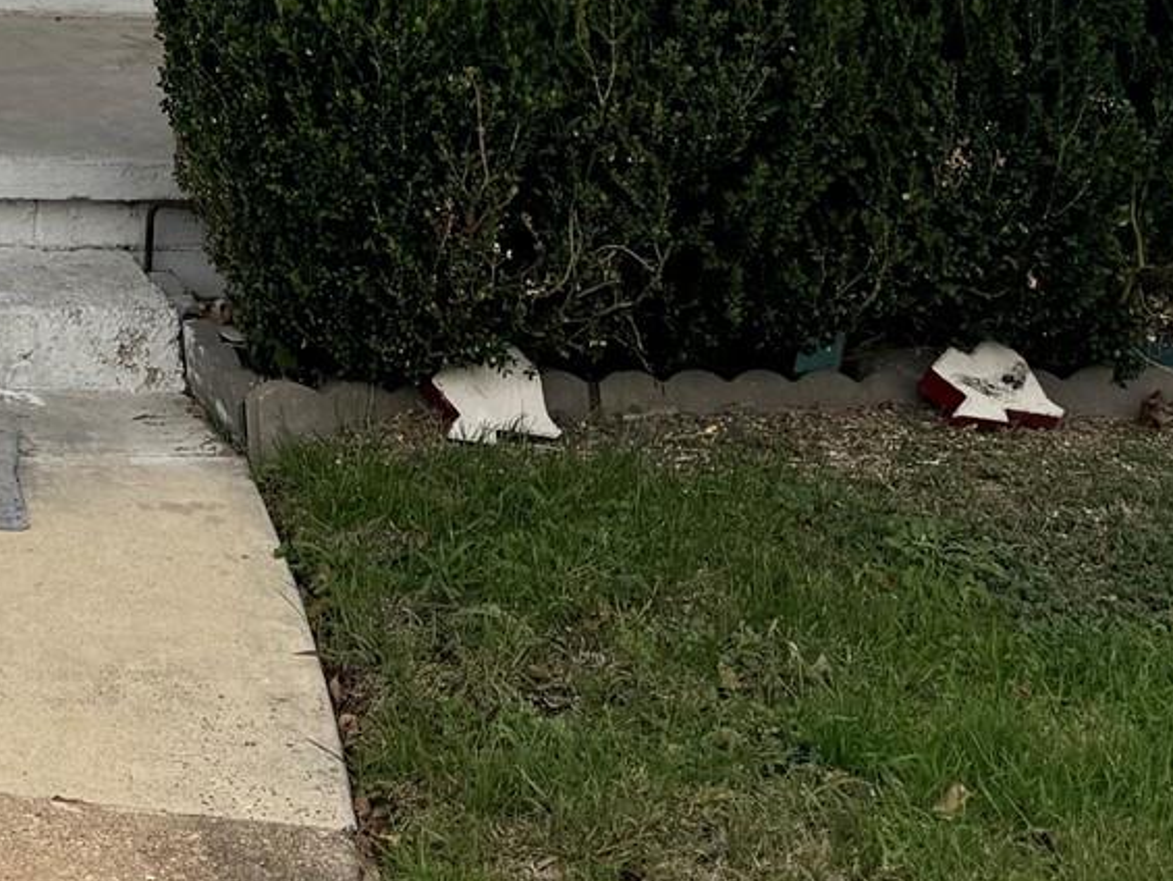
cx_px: -531
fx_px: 2949
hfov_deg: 19.8
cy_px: -532
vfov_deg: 15.4
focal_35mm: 87
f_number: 1.78
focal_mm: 6.76
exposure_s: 1/2252
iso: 80
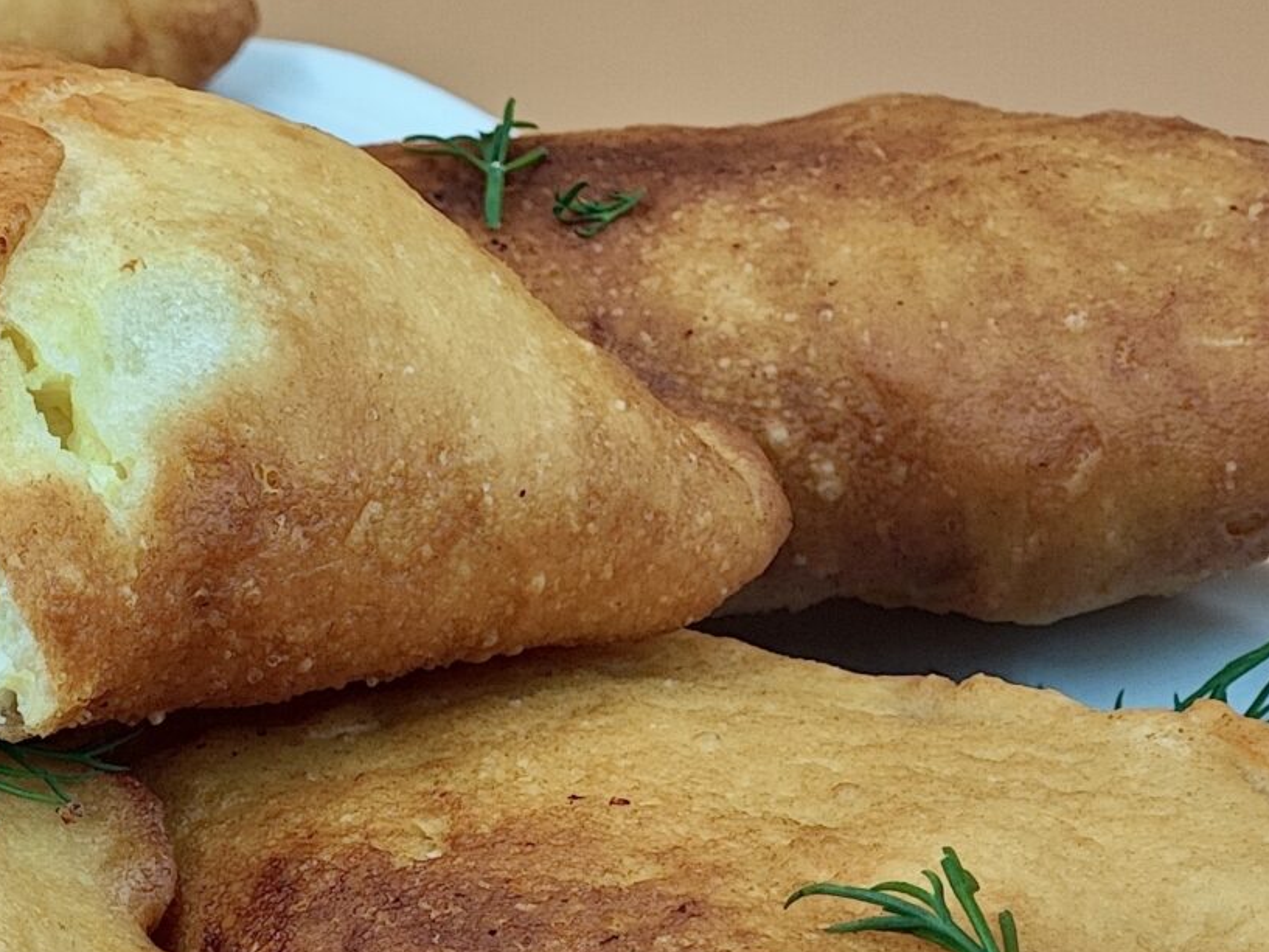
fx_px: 6893
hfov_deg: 10.3
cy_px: 719
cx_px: -416
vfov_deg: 7.9
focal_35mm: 188
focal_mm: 9
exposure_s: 1/100
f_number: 2
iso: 125
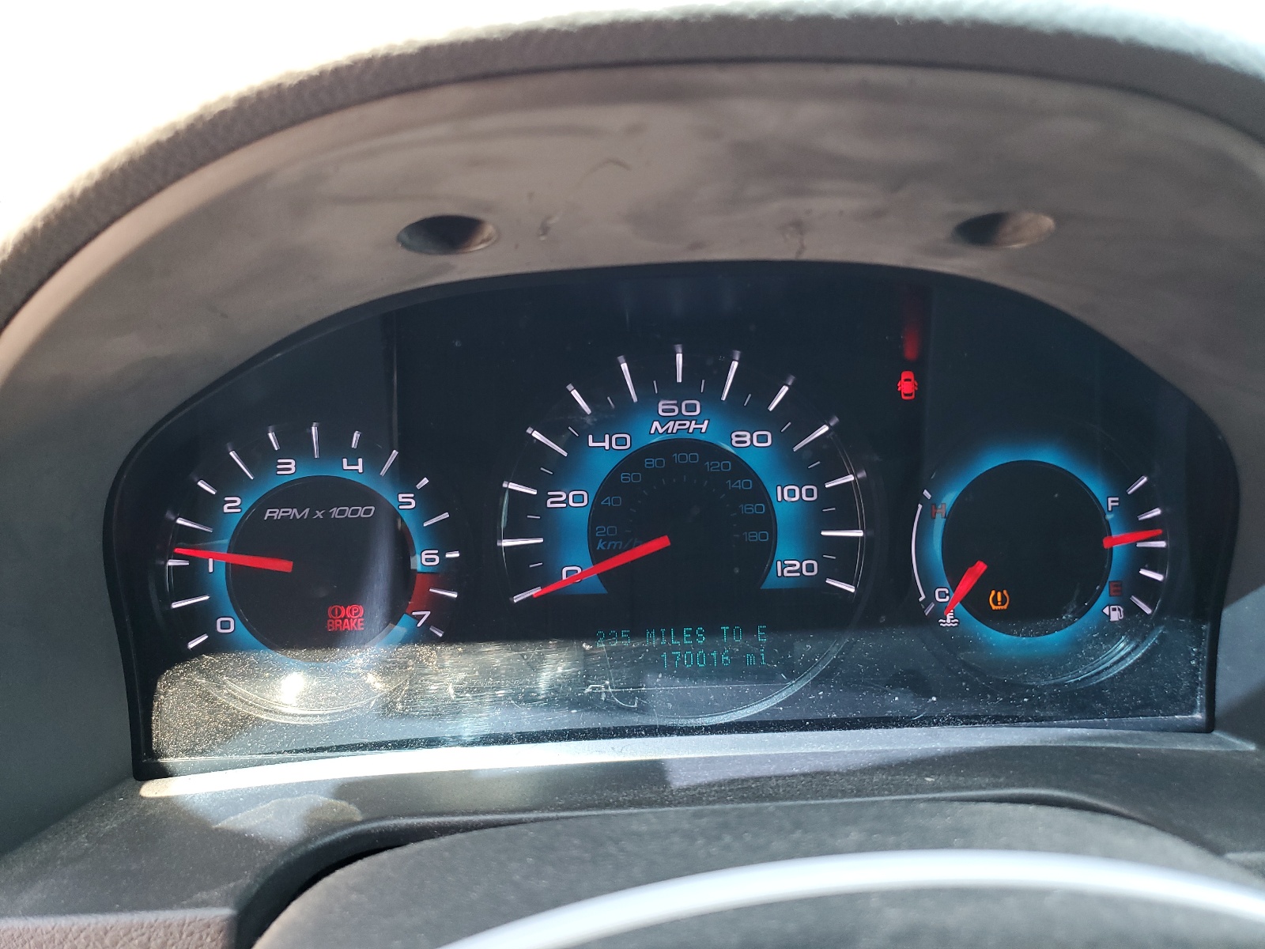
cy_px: 474
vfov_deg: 53.1
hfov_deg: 67.3
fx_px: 950
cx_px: 632
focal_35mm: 26
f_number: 1.5
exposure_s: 1/100
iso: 72
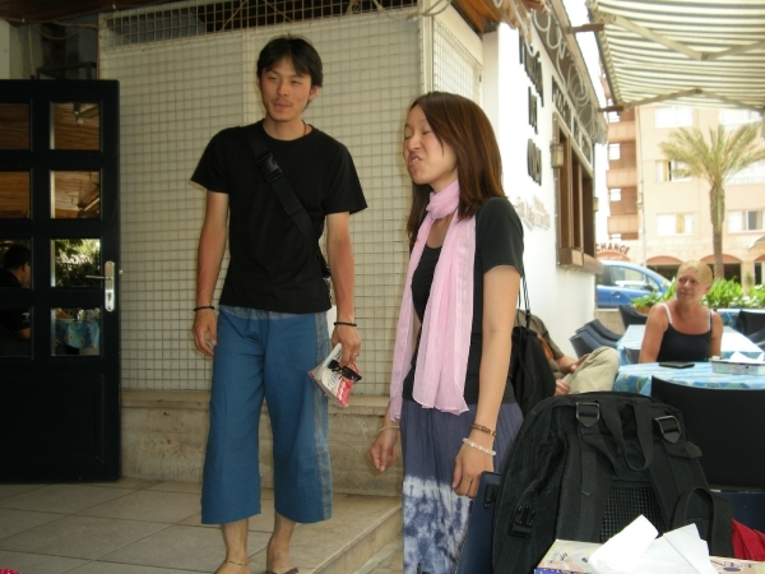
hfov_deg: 50.1
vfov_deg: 38.7
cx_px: 382
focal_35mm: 37
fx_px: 818
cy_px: 287
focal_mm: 7.9
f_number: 2.8
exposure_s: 1/236
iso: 88
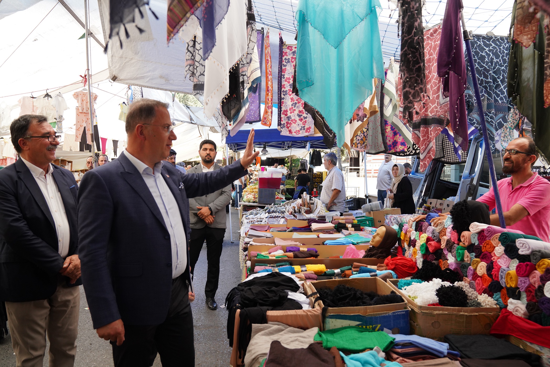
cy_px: 184
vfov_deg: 45.0
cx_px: 275
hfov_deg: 63.6
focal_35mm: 29
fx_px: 443
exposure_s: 1/320
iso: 1250
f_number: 5
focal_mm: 29
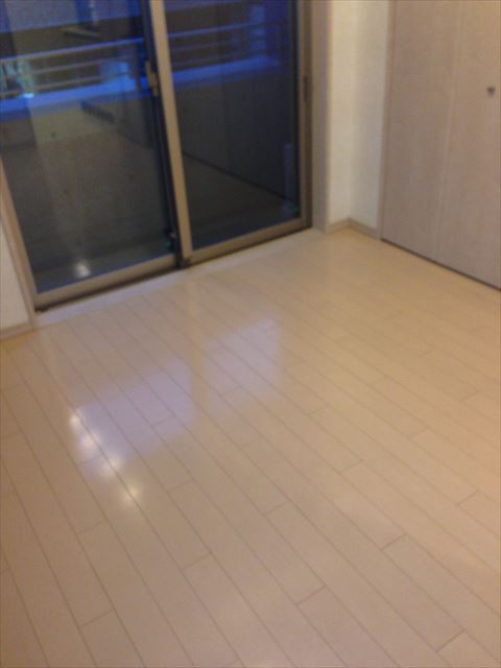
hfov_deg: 42.9
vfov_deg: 55.4
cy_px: 334
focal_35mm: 33
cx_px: 250
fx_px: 637
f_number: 2.4
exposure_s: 1/20
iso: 160
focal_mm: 4.13
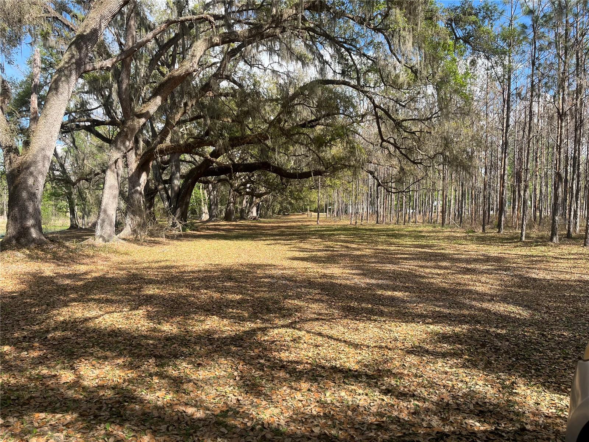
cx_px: 294
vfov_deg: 53.1
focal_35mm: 26
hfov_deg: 67.3
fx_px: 442
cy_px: 221
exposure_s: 1/992
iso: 50
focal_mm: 5.1
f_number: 1.6
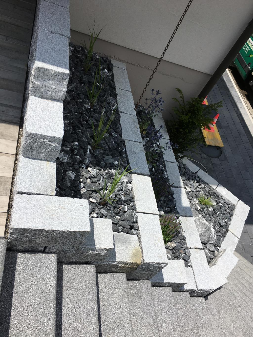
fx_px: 283
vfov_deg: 61.7
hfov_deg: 48.2
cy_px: 168
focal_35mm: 29
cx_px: 126
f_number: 2.2
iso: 25
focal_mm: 4.15
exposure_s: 1/2959
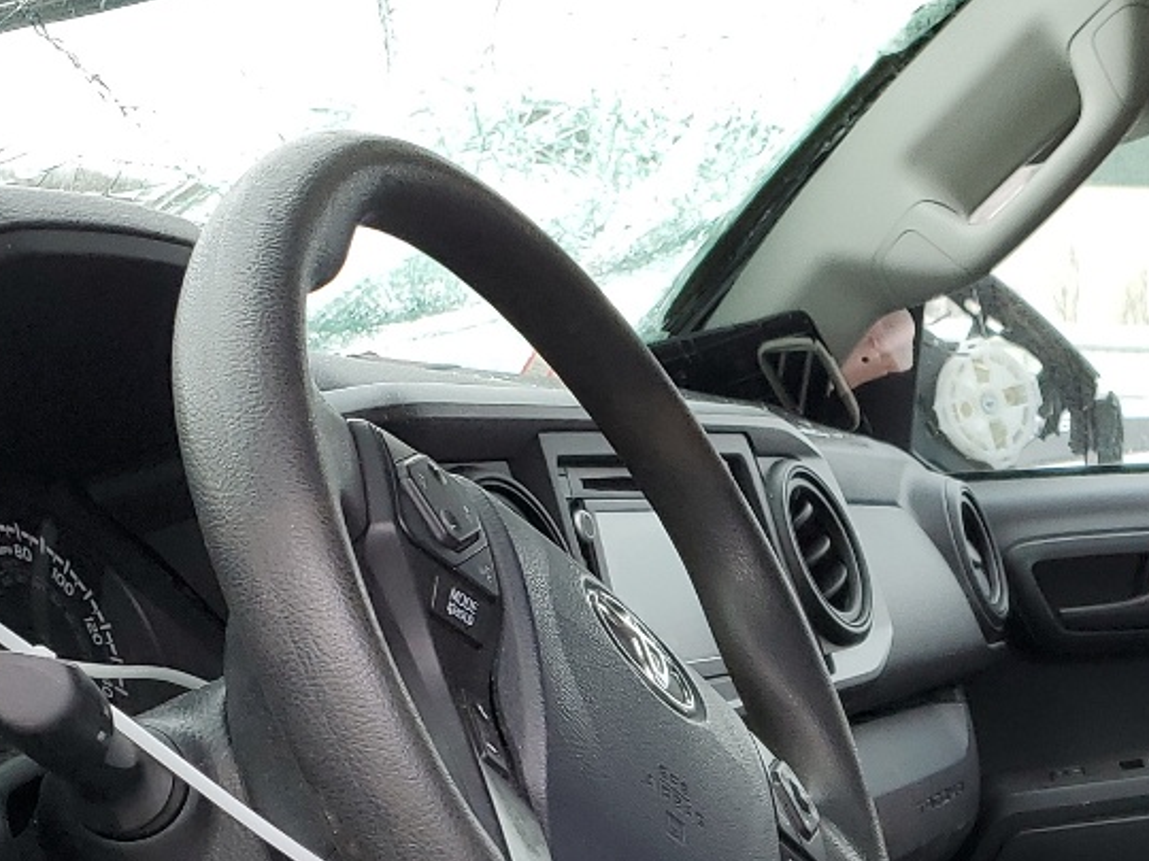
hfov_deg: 24.4
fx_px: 2556
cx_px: 1092
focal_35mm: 77
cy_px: 1203
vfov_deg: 17.6
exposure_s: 1/60.2
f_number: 1.5
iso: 50
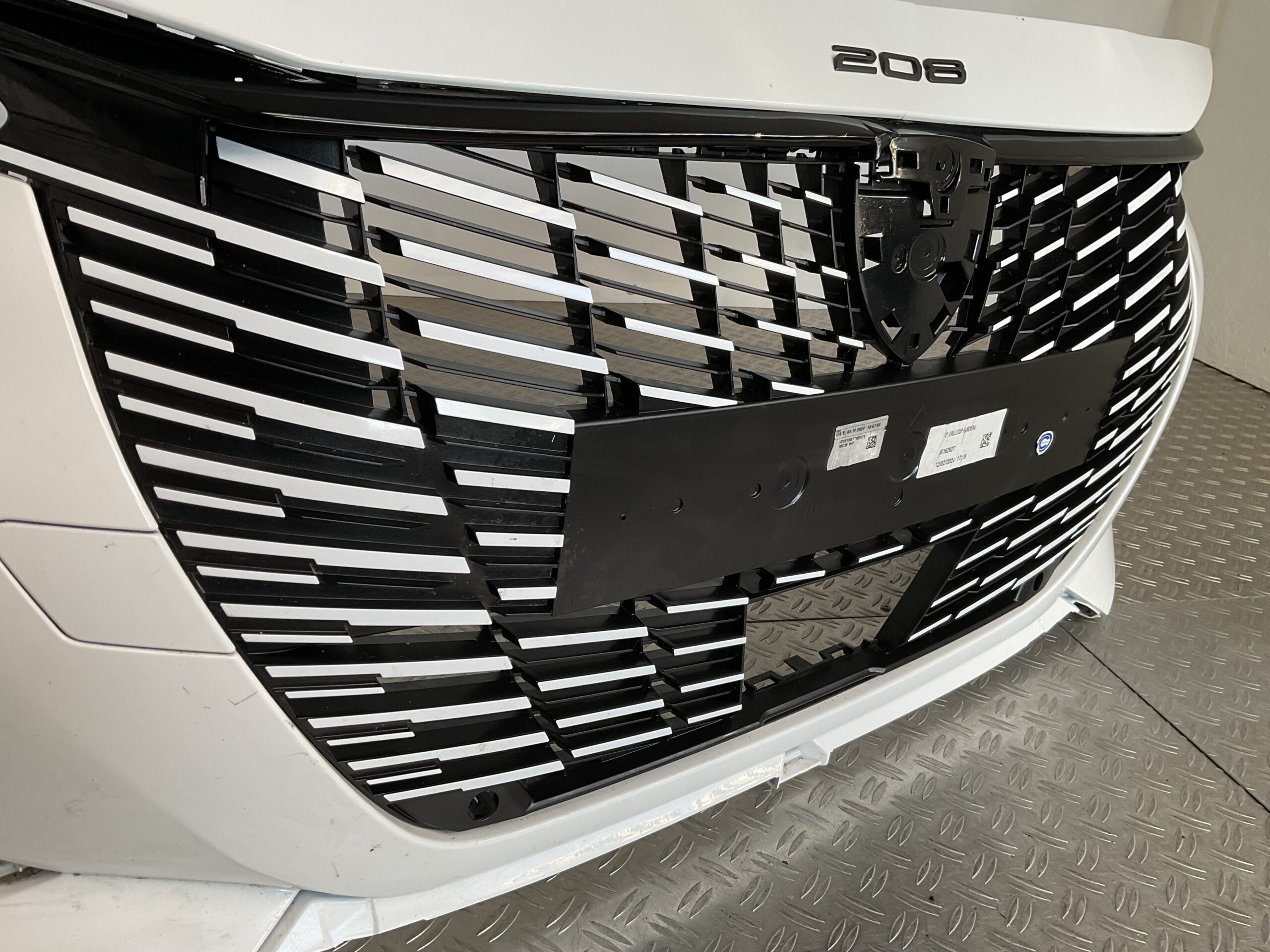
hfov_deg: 61.7
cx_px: 635
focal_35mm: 29
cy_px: 476
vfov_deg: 48.2
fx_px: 1064
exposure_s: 1/100
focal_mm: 3
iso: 40
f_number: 1.8
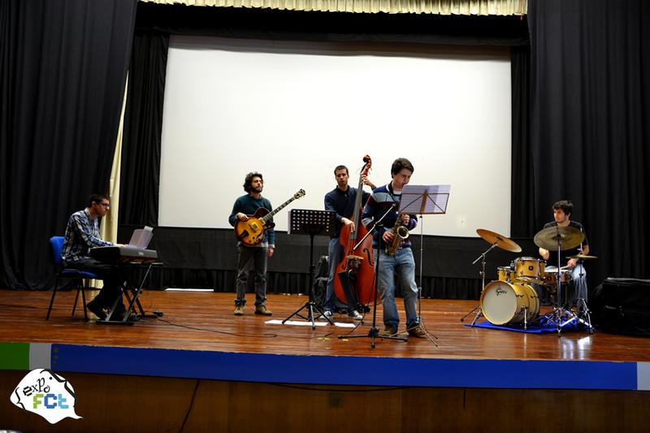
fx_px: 569
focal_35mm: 32
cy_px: 216
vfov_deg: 41.7
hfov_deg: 59.5
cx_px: 325
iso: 450
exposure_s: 1/15
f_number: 3.8
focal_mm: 21
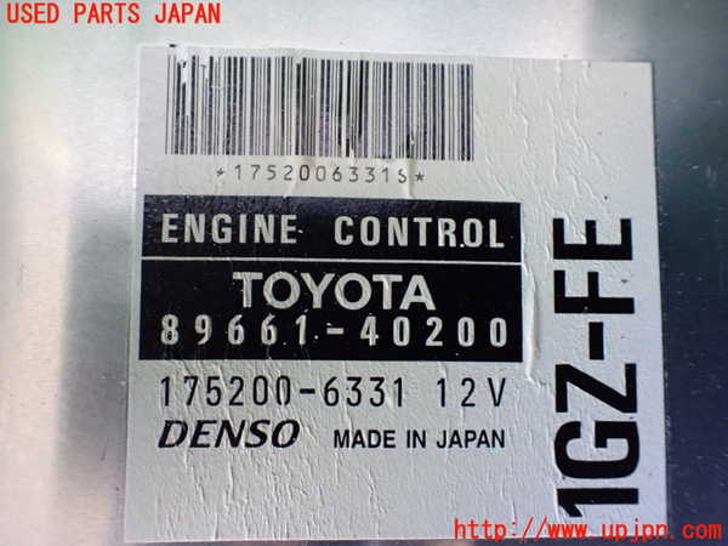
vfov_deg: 46.8
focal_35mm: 30
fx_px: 631
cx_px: 364
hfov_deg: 60.0
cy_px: 273
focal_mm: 5.4
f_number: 2.3
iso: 800
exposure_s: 1/50
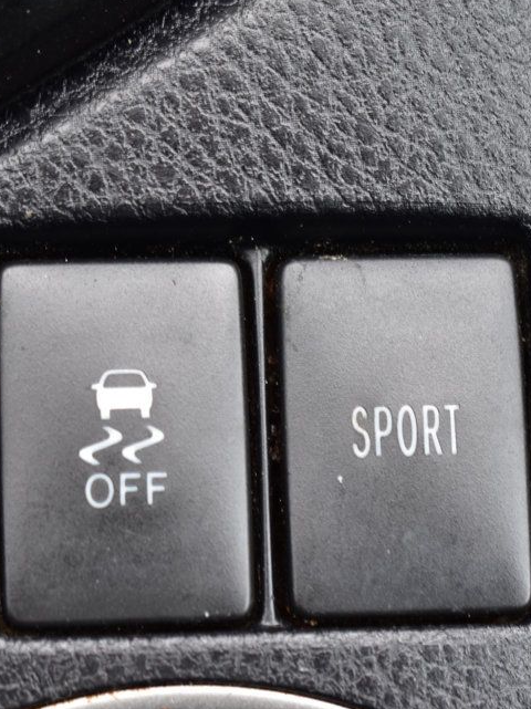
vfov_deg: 15.6
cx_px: 287
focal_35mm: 127
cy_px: 364
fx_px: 2595
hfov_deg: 11.7
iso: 400
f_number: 7.1
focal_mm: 55
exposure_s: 1/30
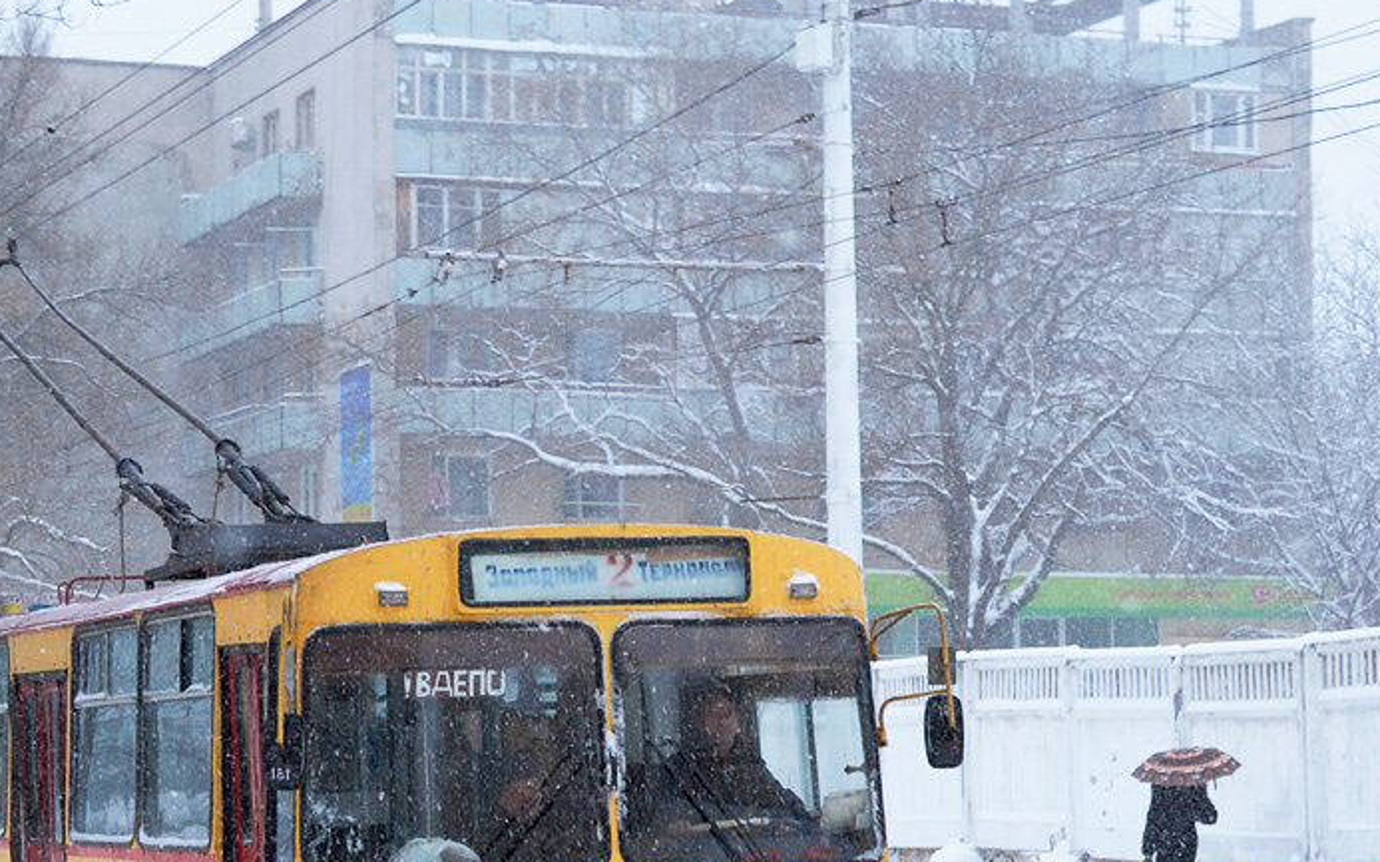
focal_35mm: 90
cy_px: 655
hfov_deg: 23.0
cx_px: 484
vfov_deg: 14.5
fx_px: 3385
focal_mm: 34
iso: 400
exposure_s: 1/250
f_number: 5.6
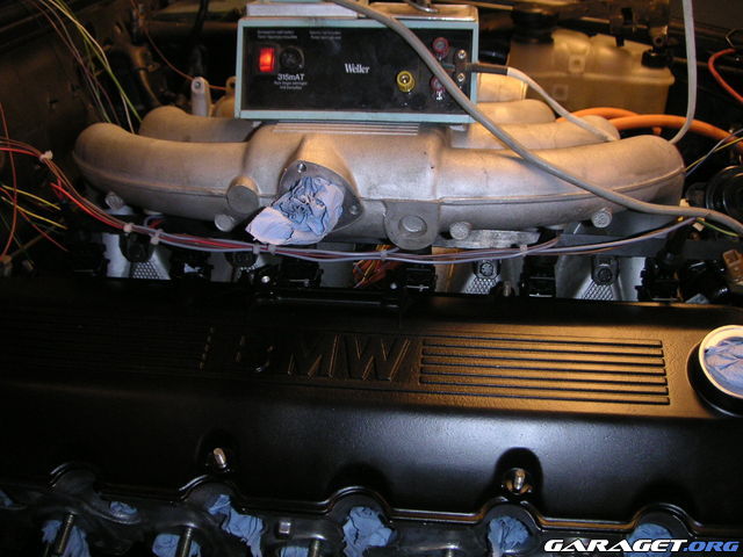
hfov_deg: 50.1
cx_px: 372
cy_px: 278
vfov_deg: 38.7
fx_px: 794
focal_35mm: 37
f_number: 2.8
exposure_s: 1/45
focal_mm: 5.7
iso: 160
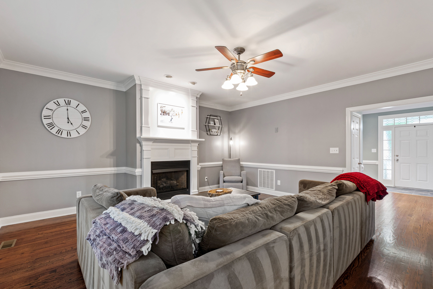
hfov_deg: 100.4
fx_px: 180
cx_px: 216
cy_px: 144
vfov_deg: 77.3
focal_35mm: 15
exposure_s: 1.3
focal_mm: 10
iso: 100
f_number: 8
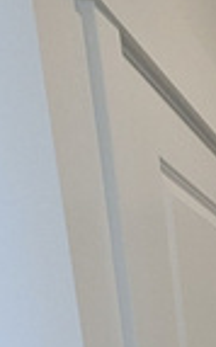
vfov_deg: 19.4
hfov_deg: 13.4
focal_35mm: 74
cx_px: 502
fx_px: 699
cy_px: 653
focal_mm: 1.95
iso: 133
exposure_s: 1/60
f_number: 2.2
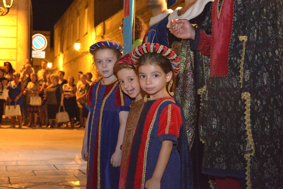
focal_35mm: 60
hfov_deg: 33.4
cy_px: 94
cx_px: 142
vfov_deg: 22.6
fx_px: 472
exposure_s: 1/60
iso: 3200
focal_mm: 40
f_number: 4.8
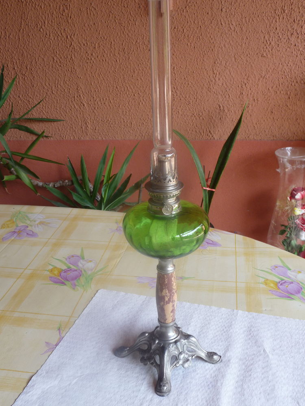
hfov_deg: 33.6
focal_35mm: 43
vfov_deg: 43.9
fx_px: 505
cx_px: 152
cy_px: 203
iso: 125
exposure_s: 1/30
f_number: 4
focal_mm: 7.1
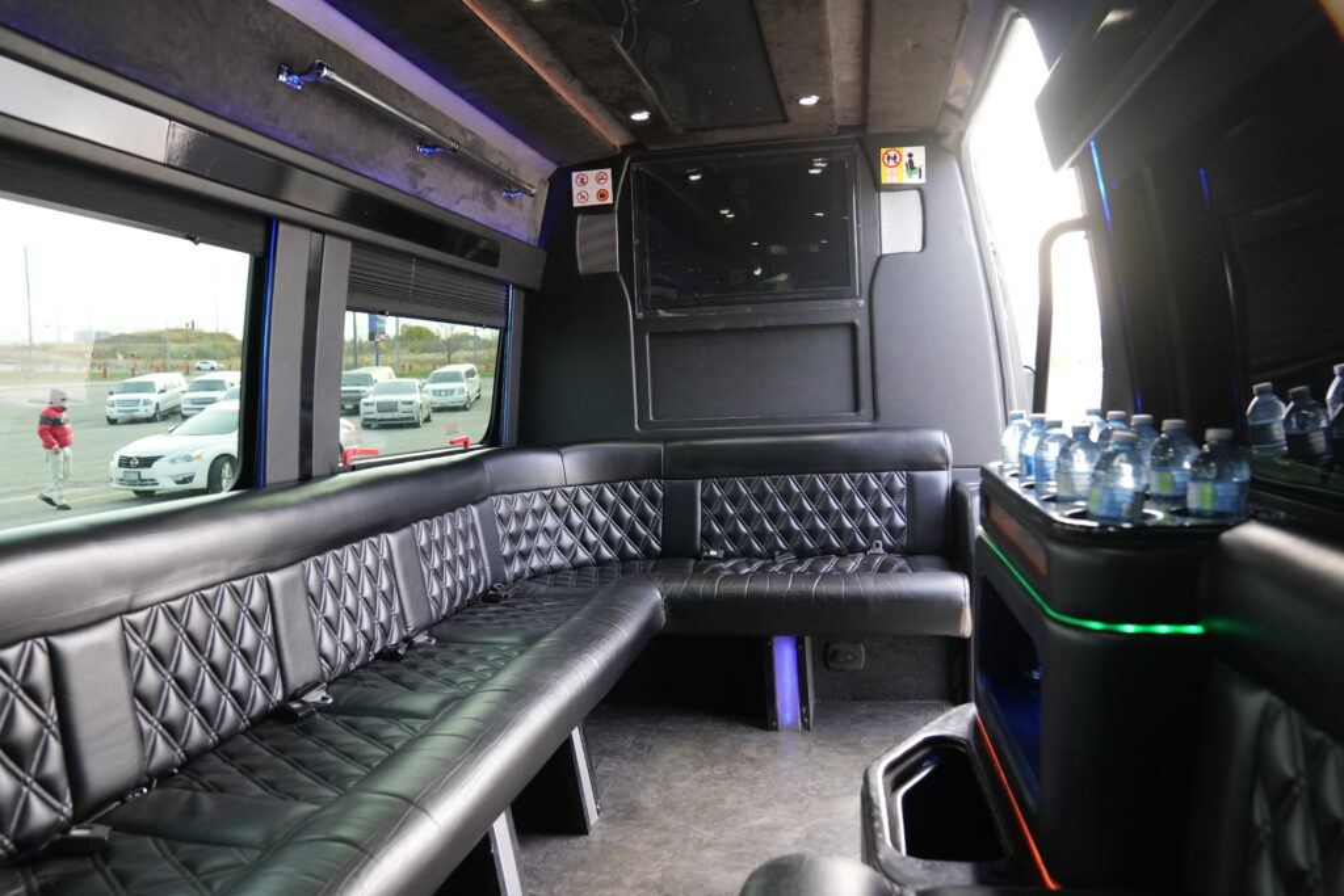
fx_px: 933
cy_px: 448
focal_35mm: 25
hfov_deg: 71.5
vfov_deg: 51.3
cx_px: 672
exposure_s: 1/160
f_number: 3.5
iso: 1600
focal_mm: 25
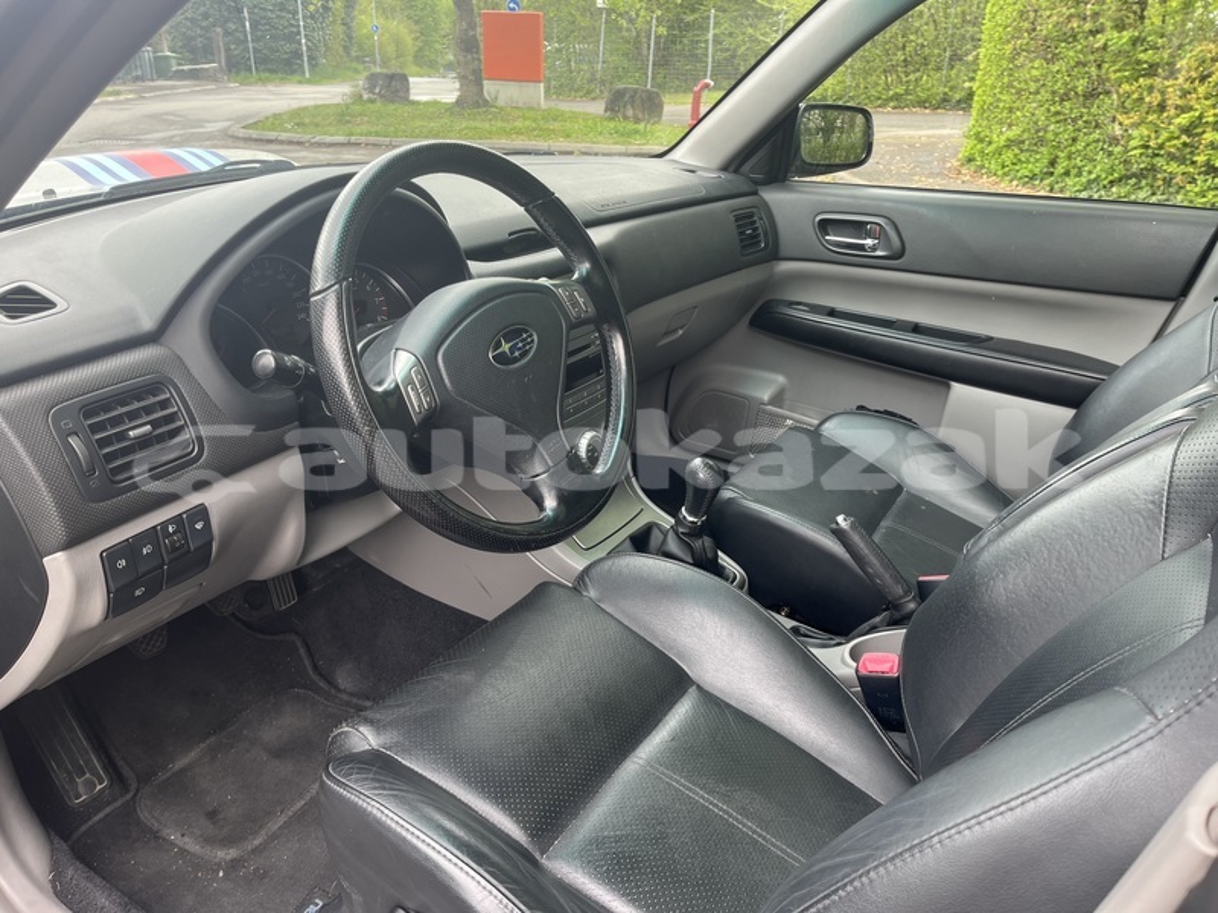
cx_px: 609
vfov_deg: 53.1
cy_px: 456
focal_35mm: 26
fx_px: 915
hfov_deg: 67.3
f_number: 1.6
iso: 40
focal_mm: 5.1
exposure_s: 1/122
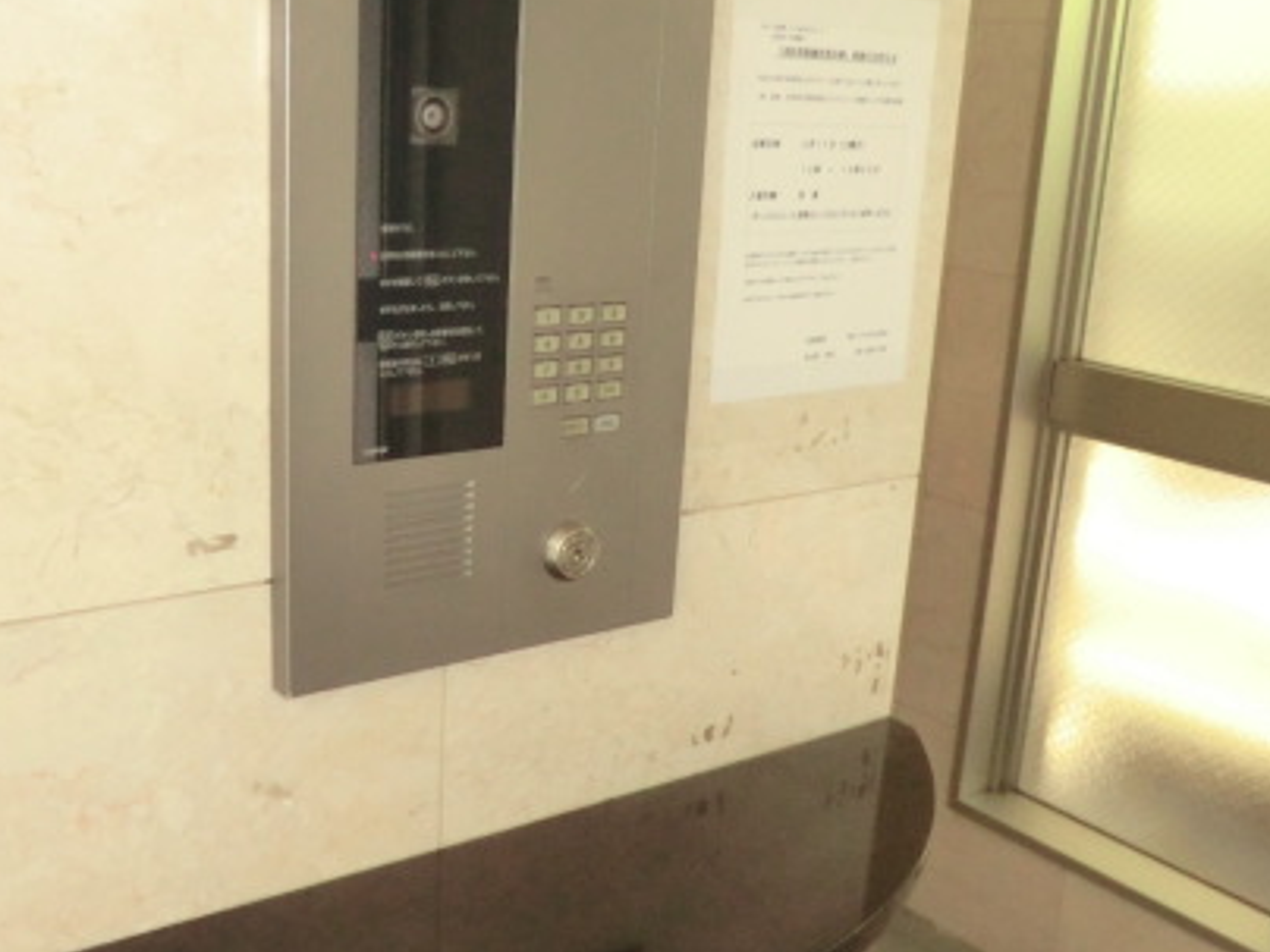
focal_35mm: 38
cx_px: 534
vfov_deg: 37.7
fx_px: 1394
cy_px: 503
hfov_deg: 48.8
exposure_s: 1/60
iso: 400
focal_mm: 4.3
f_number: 3.2
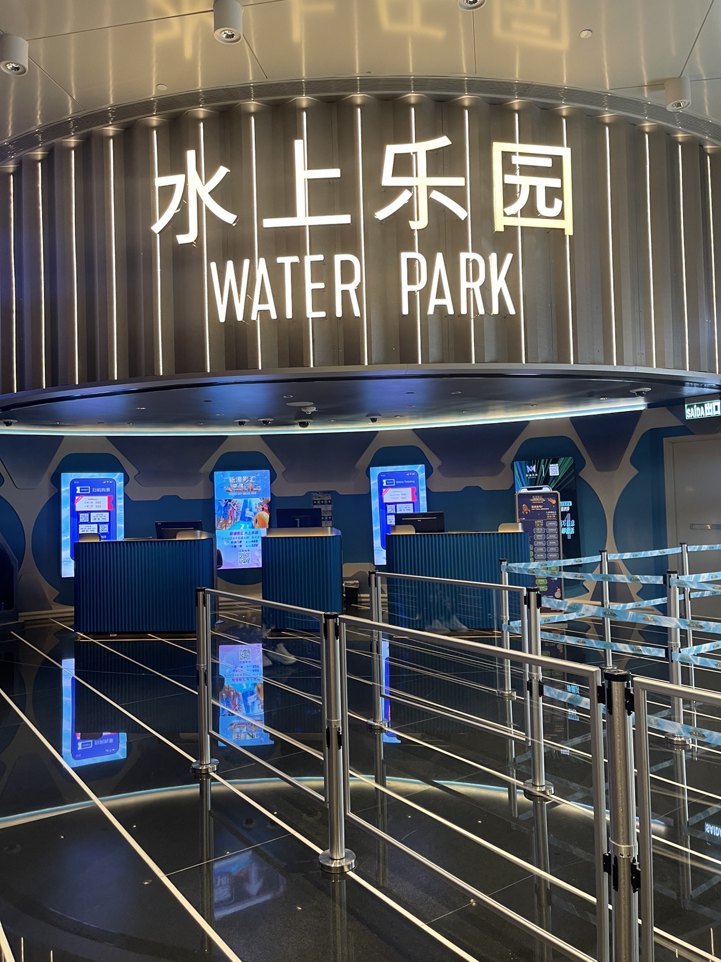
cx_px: 360
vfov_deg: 67.3
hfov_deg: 53.1
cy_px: 481
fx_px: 722
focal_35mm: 26
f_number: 1.6
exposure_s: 1/71
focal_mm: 5.1
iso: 125
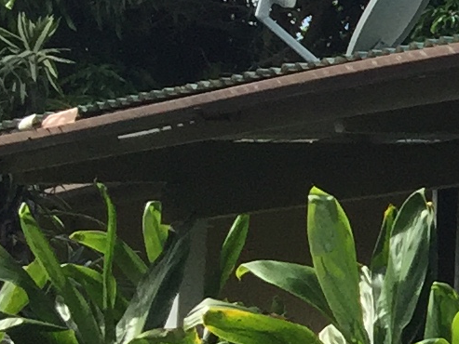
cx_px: 1435
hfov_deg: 8.4
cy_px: 273
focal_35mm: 192
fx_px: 2546
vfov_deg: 7.7
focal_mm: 4.15
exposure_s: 1/2083
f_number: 2.2
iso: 32
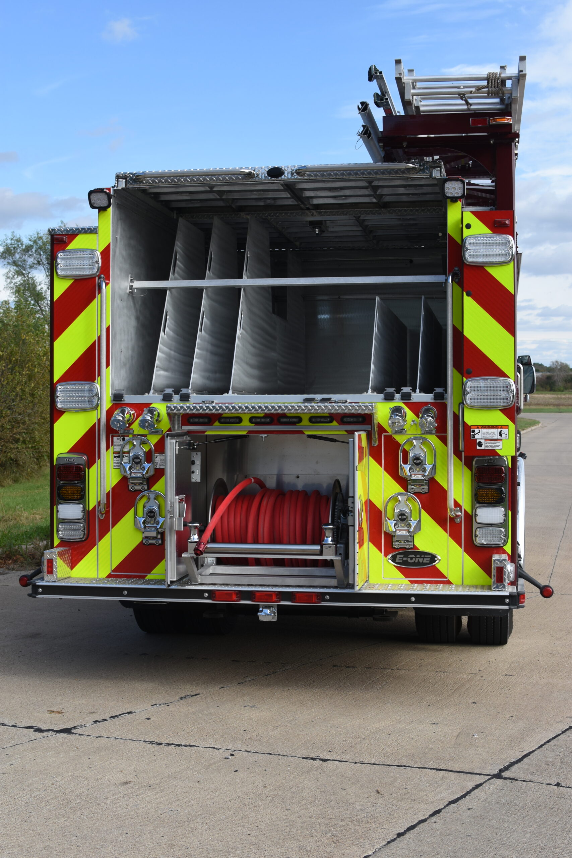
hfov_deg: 25.8
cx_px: 286
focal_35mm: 52
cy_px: 429
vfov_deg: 37.8
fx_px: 1251
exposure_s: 1/125
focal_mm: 35
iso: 200
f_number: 5.6
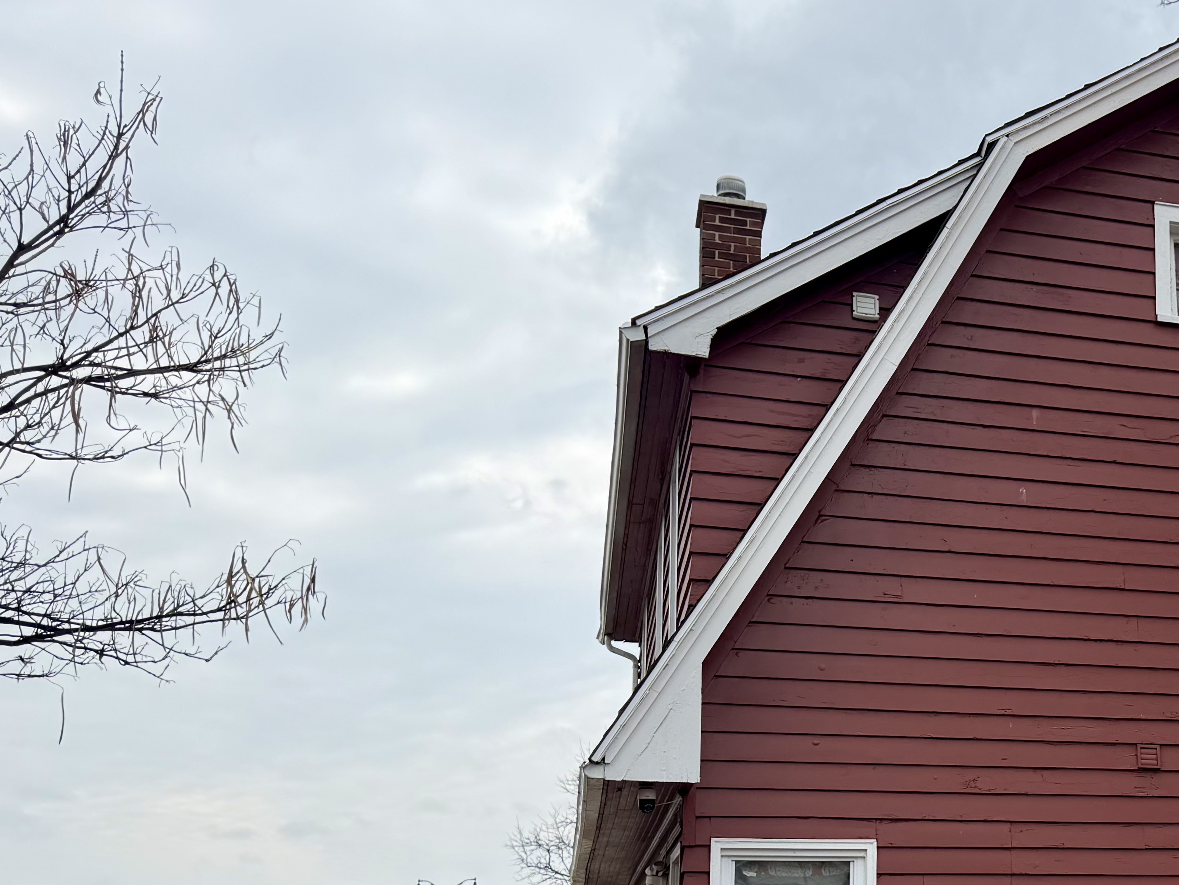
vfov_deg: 29.3
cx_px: 1139
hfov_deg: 36.3
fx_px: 1635
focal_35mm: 48
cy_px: 760
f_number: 1.78
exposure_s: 1/2169
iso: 80
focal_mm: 6.76
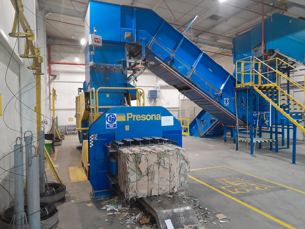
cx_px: 152
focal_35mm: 27
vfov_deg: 51.4
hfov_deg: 65.3
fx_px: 238
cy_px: 114
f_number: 1.8
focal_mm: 4
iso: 400
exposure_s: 1/50
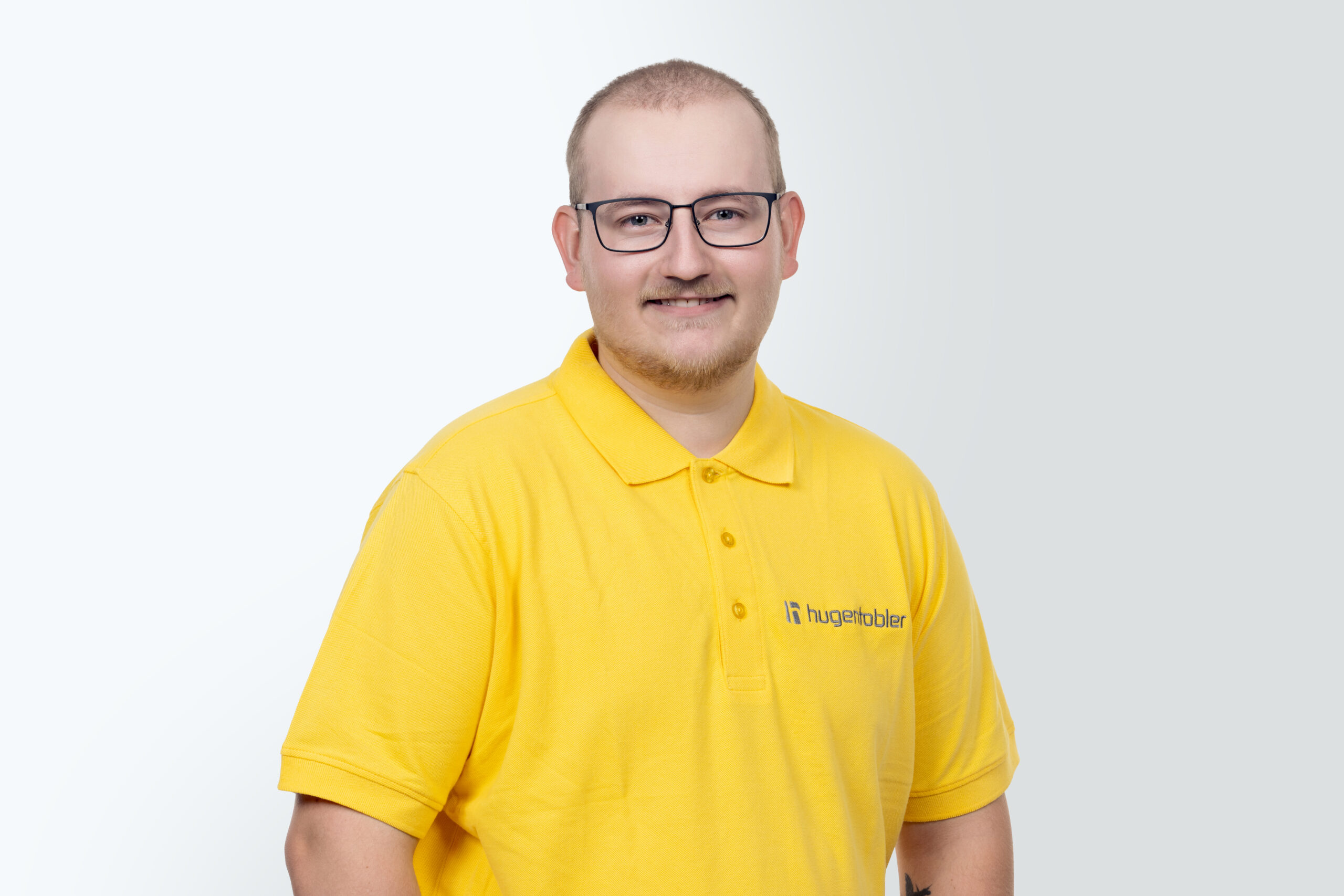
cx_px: 672
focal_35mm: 105
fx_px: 3920
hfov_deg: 19.5
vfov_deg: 13.0
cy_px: 448
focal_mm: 105
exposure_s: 1/60
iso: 100
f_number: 14
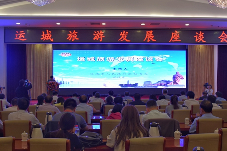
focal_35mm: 47
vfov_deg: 28.6
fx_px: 296
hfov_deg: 41.9
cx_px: 123
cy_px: 78
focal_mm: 22
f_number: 4.5
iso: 400
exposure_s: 1/80
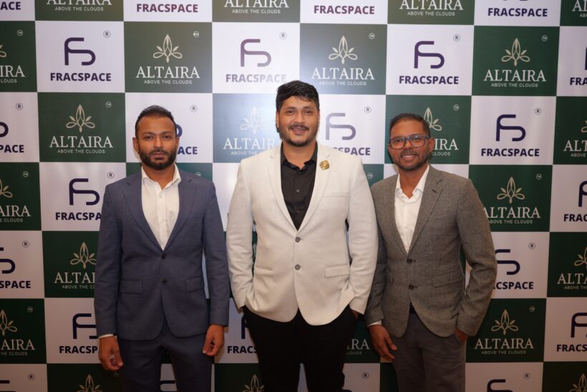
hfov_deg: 54.4
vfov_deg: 37.9
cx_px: 294
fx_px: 571
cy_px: 196
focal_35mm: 35
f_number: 1.8
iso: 2000
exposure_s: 1/200
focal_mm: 35
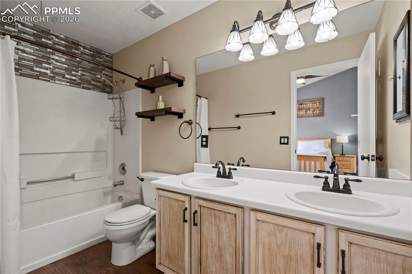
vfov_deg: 73.7
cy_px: 137
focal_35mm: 16
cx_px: 206
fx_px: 183
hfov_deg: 96.8
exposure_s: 1/1.67
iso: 100
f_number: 11
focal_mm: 16
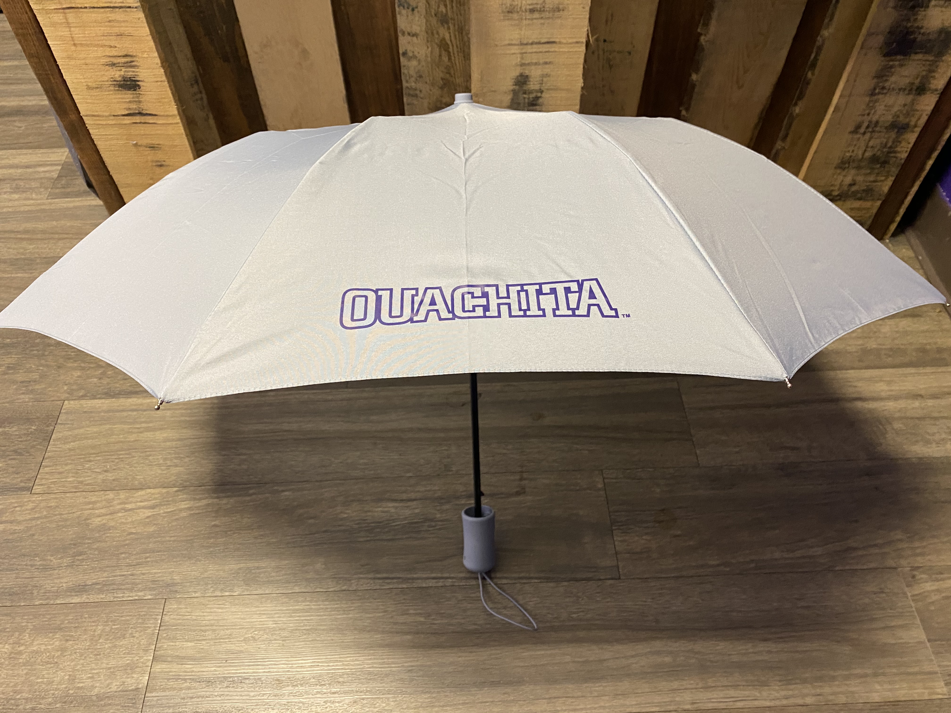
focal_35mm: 26
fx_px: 714
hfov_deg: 67.3
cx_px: 476
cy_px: 356
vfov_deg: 53.1
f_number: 1.8
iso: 250
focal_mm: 4.25
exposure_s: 1/60
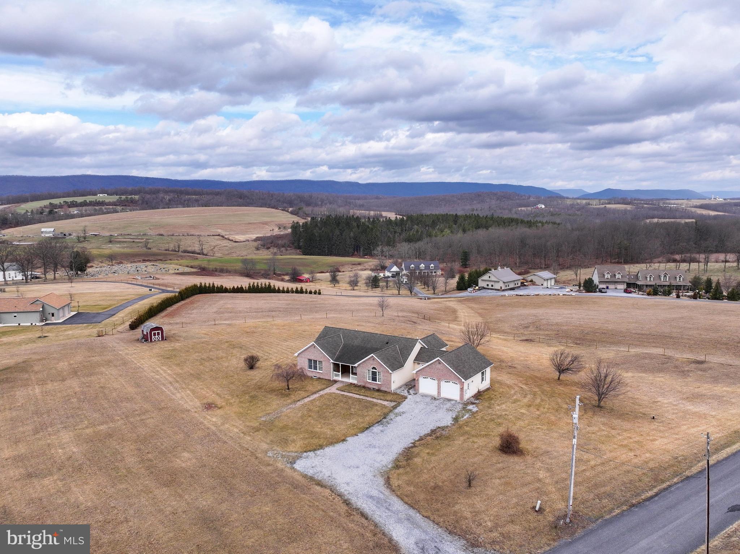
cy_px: 277
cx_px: 370
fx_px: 513
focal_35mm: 24
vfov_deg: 56.8
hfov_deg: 71.6
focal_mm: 12.29
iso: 120
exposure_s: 1/240
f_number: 2.8
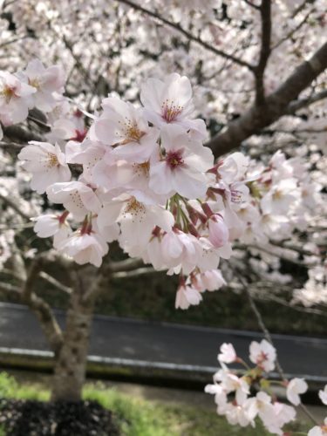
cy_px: 218
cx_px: 164
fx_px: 353
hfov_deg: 49.7
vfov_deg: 63.4
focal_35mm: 28
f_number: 1.8
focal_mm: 3.99
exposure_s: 1/1021
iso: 20
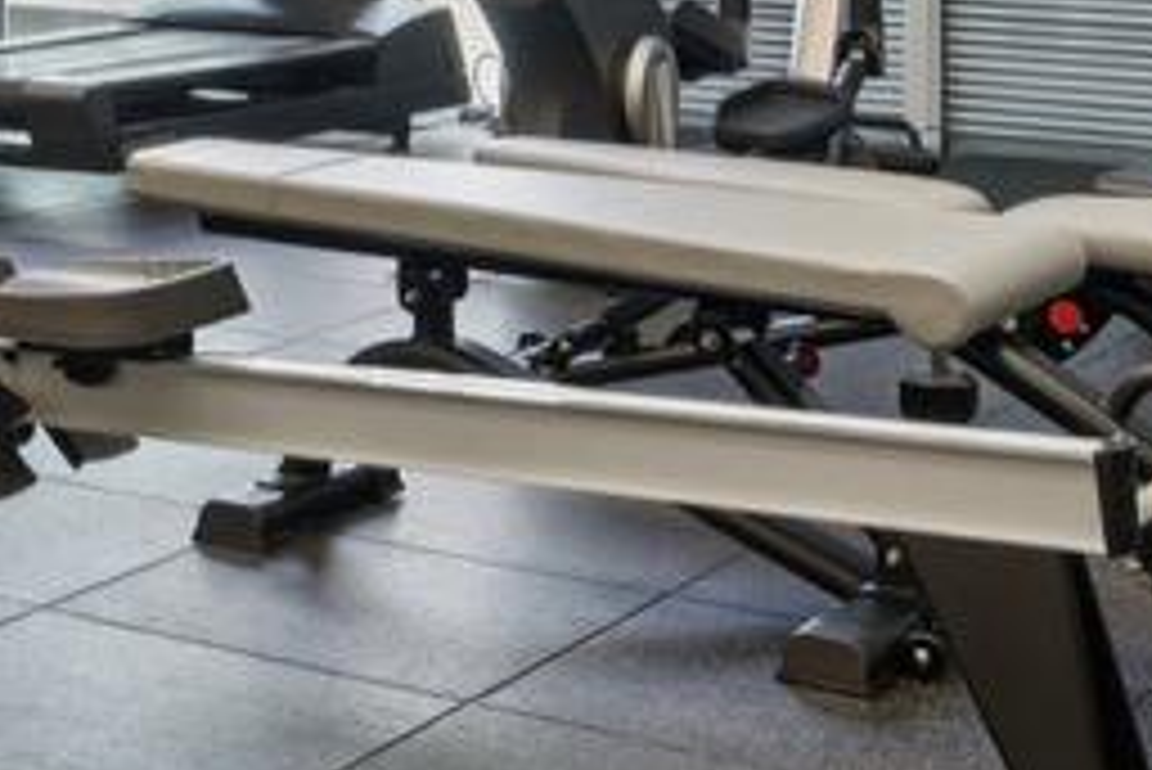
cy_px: -254
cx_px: -364
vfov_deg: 14.5
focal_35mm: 90
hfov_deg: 20.5
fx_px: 2882
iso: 400
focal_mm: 16
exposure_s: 1/50
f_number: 8
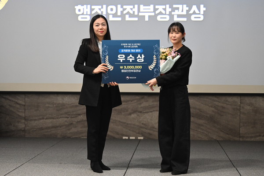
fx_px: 513
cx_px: 132
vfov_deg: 19.5
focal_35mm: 70
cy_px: 88
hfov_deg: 28.8
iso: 3200
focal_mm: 70
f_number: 2.8
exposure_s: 1/100
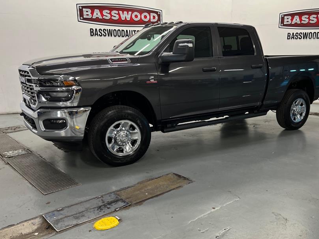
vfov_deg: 42.8
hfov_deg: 55.0
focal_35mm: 33
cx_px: 189
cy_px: 137
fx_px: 304
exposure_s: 1/60
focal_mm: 5.7
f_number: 1.5
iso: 125
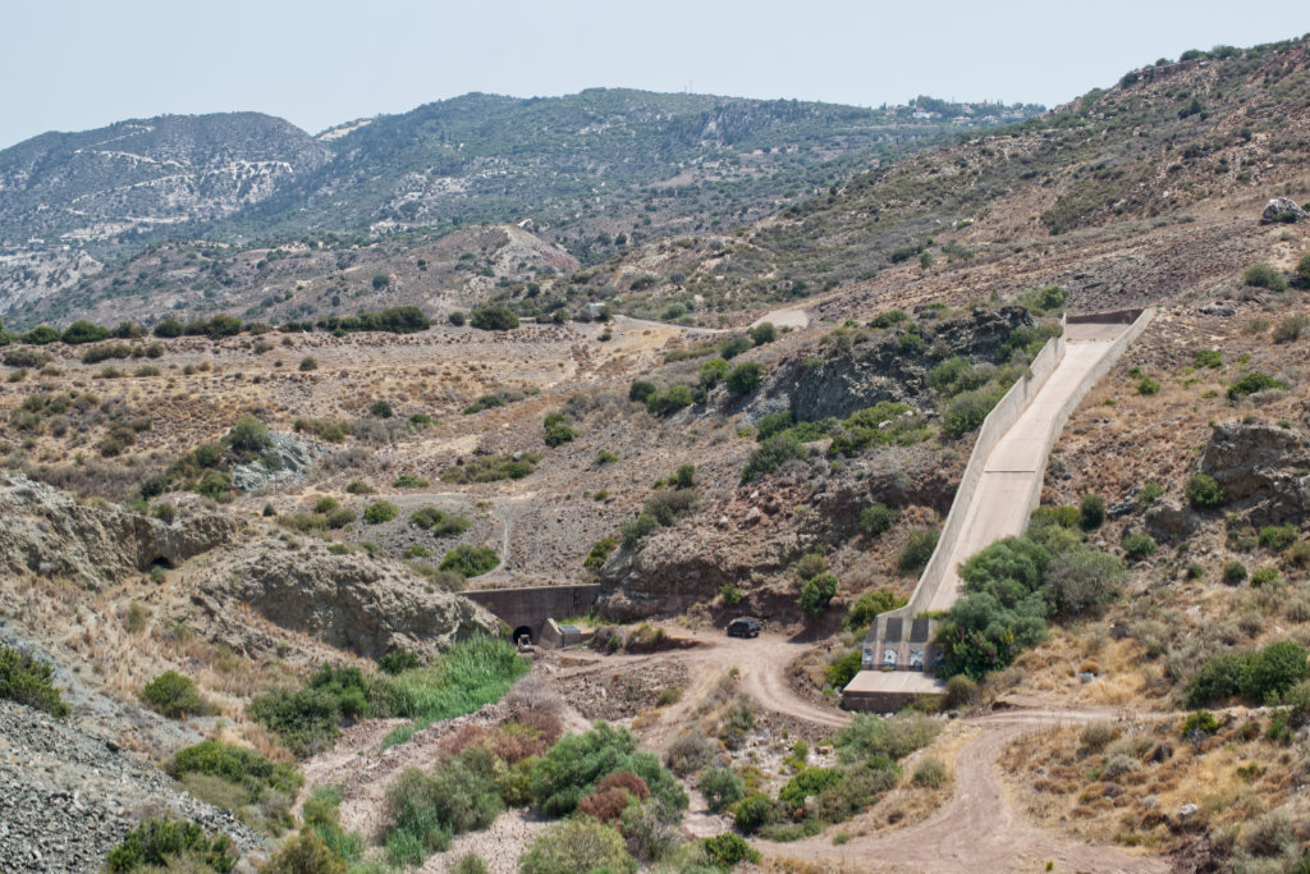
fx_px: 1911
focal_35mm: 52
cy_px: 437
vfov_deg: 25.8
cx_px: 655
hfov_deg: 37.8
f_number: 11
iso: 400
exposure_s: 1/500
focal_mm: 35
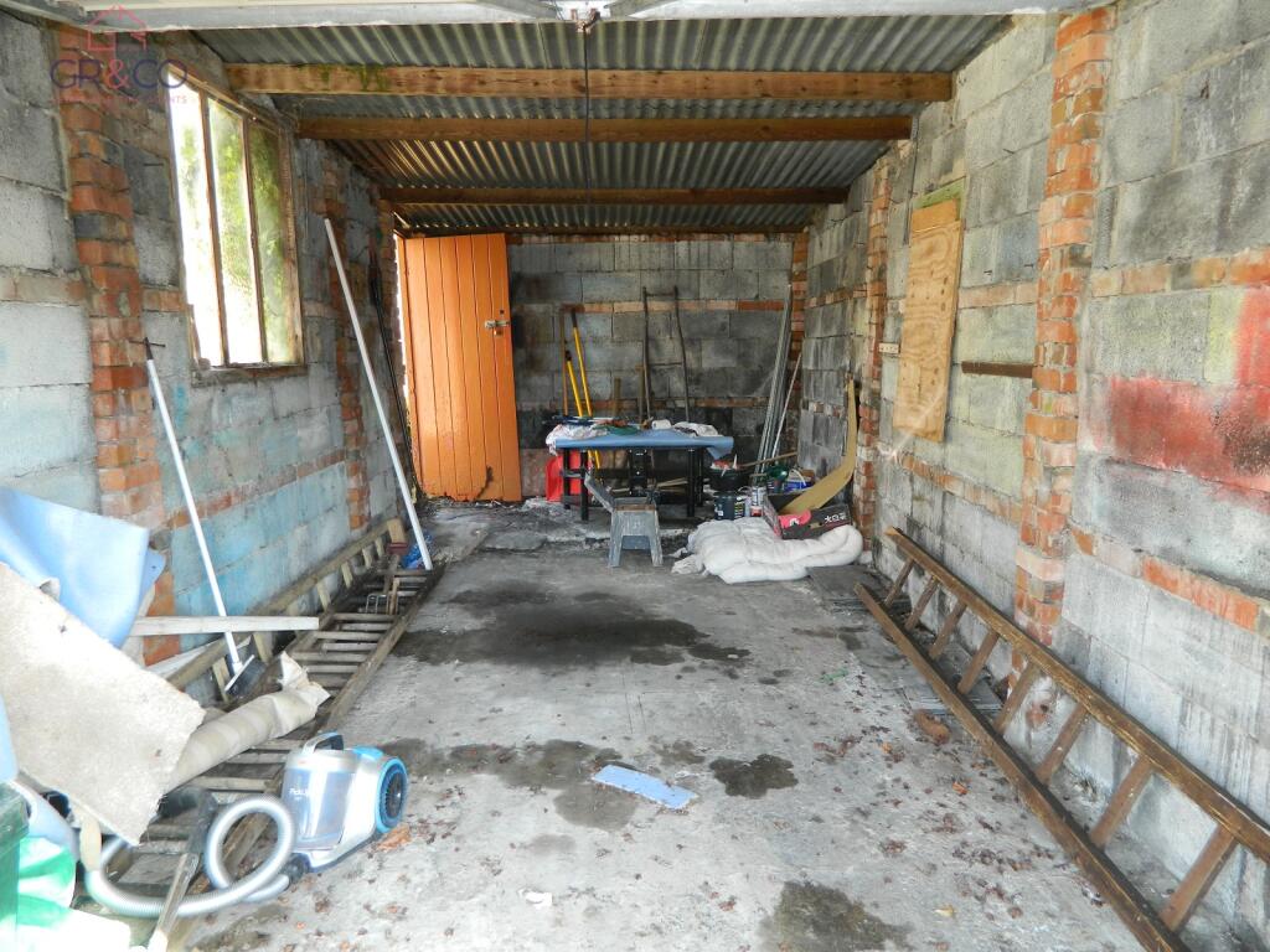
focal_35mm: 25
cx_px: 635
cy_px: 476
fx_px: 917
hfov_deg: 69.4
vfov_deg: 54.9
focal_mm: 4.5
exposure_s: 1/30
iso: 100
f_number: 3.1
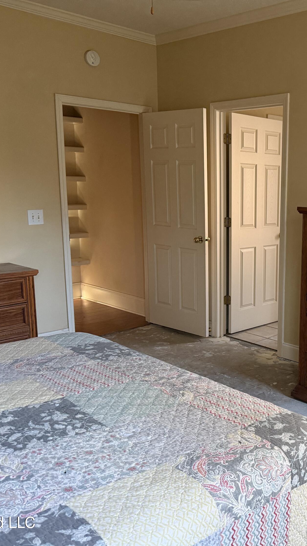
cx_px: 288
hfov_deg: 31.8
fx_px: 506
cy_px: 274
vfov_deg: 56.6
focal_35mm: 35
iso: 400
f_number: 1.78
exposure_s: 1/60
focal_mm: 6.76
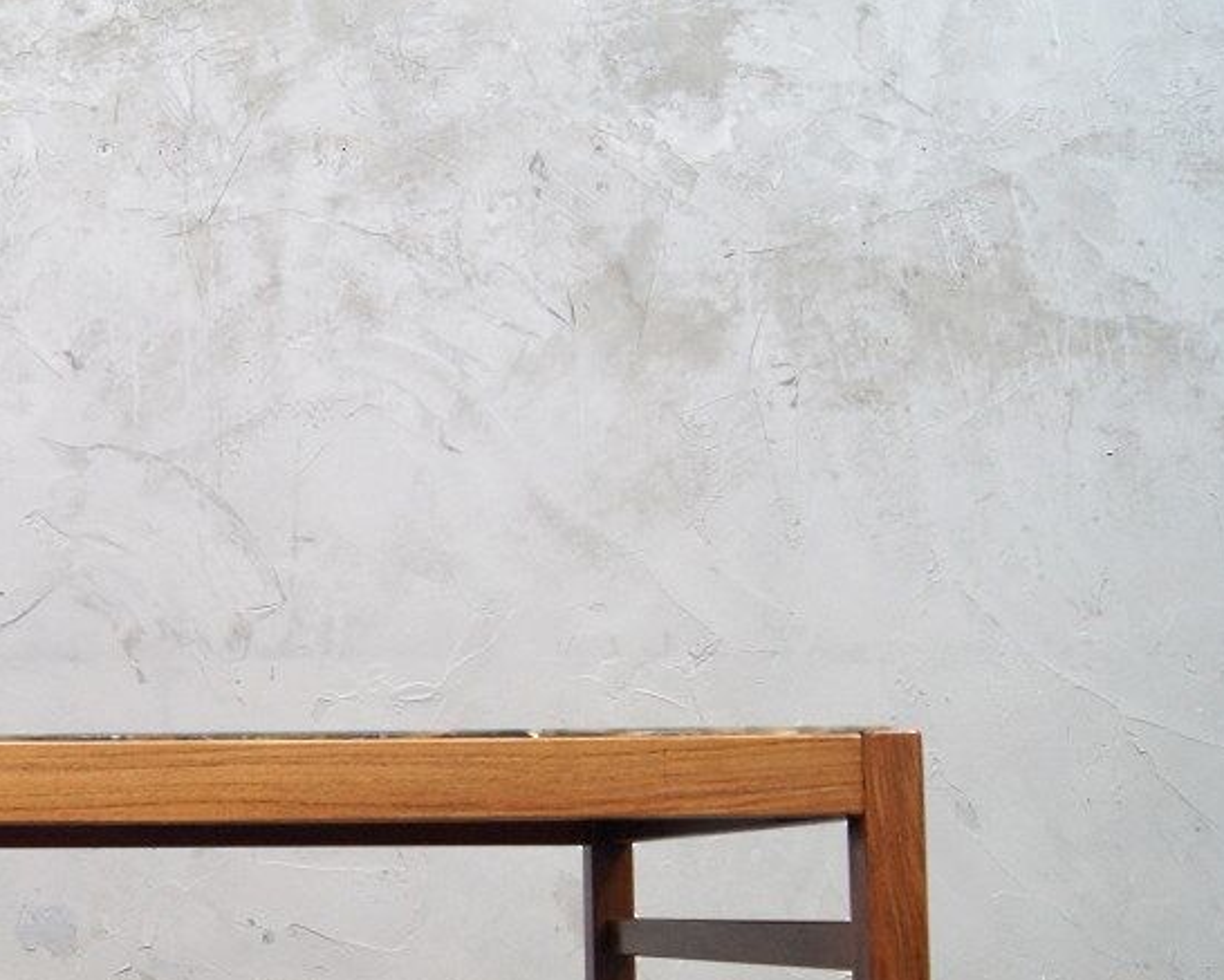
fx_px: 2101
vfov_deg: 25.9
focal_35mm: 58
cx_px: -36
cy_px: 745
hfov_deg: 30.0
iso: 800
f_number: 8
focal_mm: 18
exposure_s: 1/13
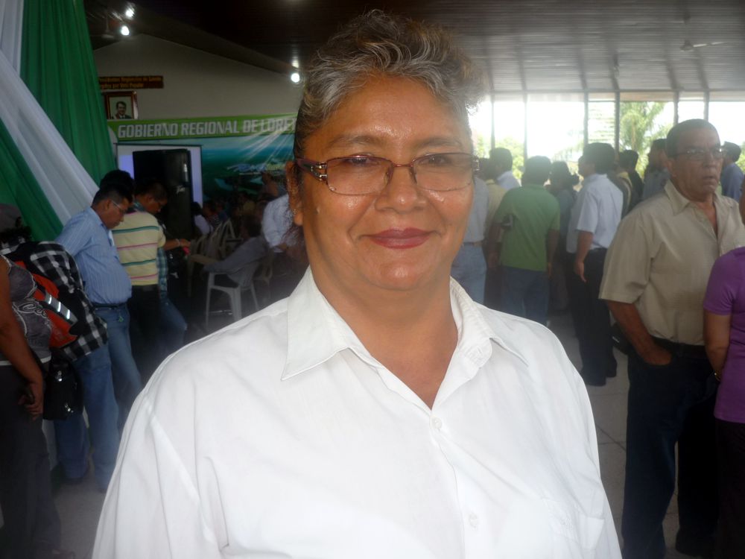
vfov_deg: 42.9
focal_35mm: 33
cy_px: 280
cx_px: 372
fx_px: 710
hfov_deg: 55.4
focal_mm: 5.5
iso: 100
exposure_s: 1/125
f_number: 2.8
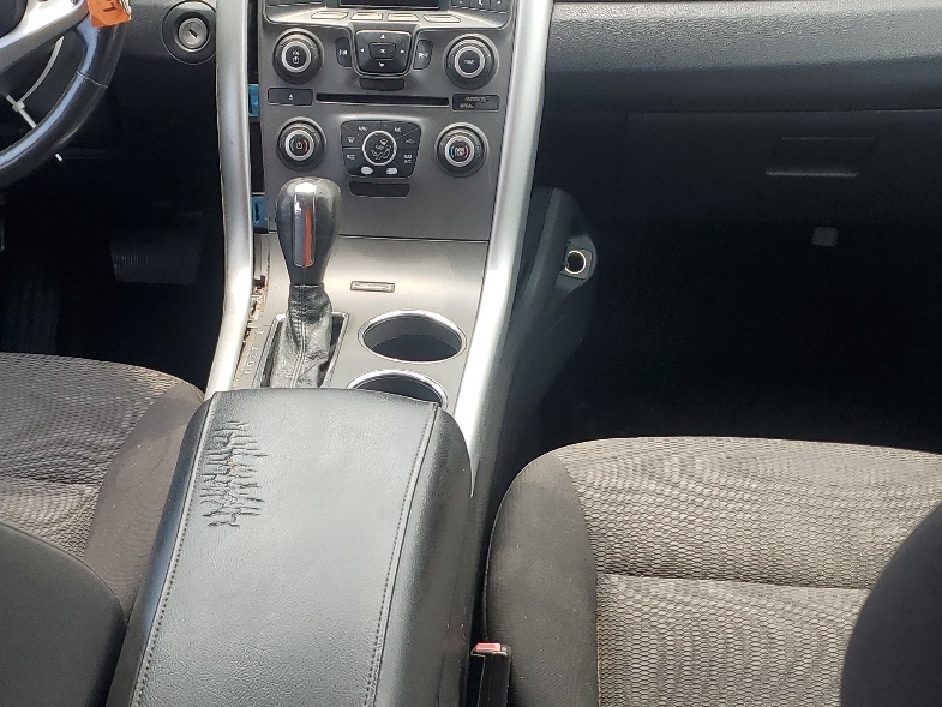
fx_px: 1443
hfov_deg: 36.1
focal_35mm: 53
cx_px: 408
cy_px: 411
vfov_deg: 27.5
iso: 50
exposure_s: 1/455
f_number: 1.5
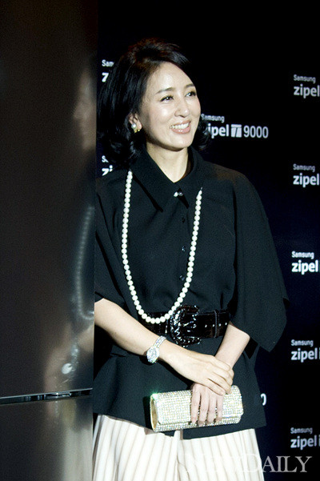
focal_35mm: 35
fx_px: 467
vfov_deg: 54.5
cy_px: 240
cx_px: 160
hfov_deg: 37.8
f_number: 4
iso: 800
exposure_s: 1/60
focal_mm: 35
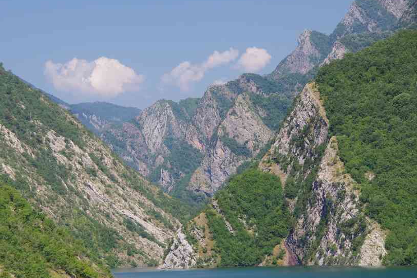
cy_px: 156
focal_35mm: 144
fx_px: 1668
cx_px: 166
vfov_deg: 9.5
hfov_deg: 14.2
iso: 200
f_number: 8
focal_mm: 77.5
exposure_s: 1/125
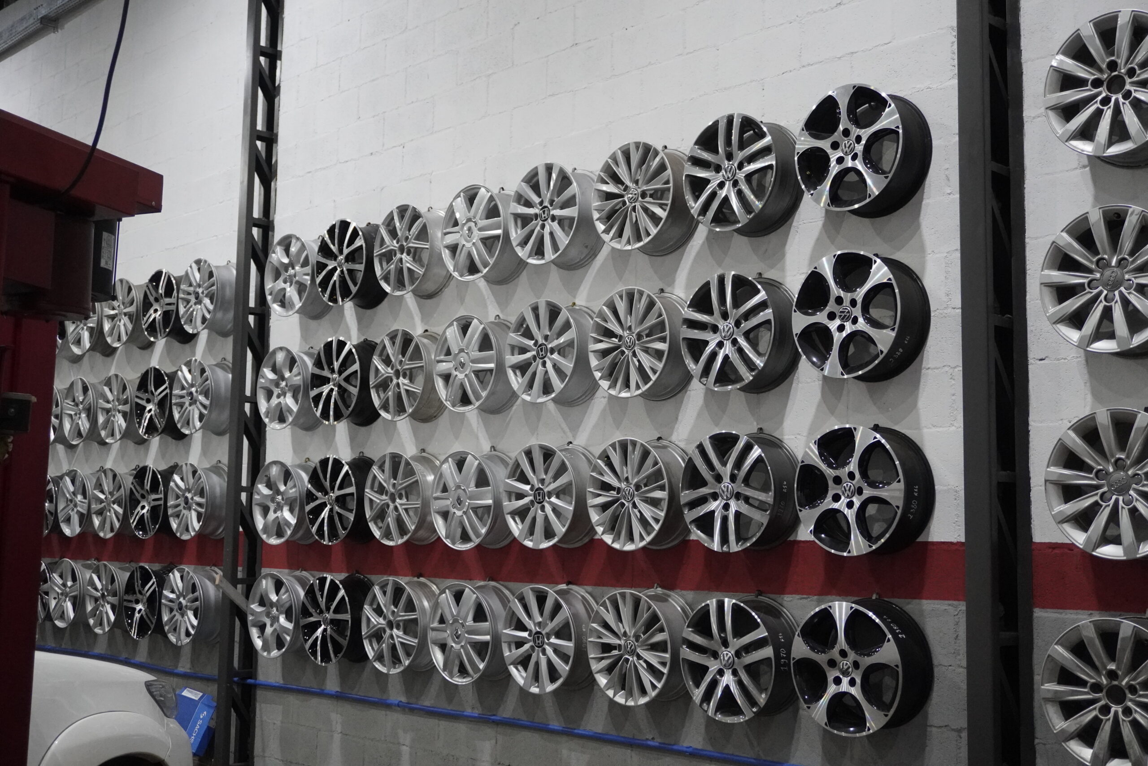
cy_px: 383
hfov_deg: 46.4
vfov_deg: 31.9
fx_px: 1339
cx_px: 574
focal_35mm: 42
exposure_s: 1/160
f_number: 4.5
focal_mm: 28
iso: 3200
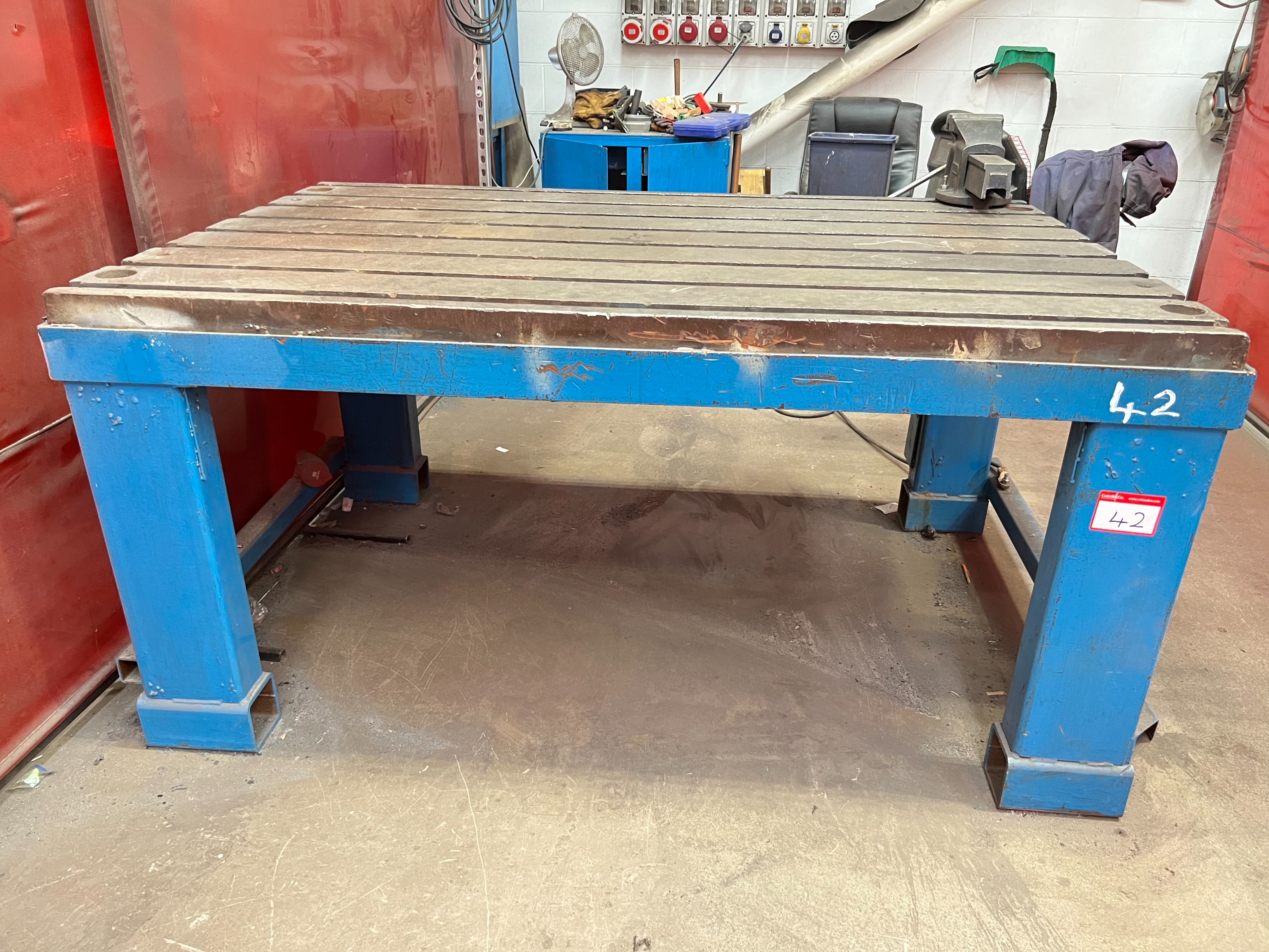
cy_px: 476
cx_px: 634
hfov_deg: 67.3
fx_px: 953
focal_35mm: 26
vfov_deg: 53.1
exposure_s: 1/37
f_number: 1.5
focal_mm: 5.7
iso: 640
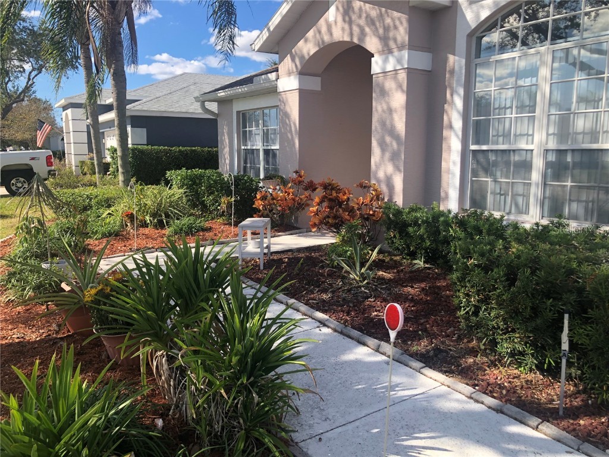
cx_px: 304
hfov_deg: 63.4
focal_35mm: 28
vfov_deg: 49.7
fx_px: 493
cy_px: 228
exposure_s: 1/1021
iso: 20
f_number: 1.8
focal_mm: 3.99
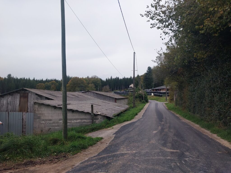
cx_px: 116
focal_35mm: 27
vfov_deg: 51.4
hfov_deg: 65.3
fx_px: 180
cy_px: 86
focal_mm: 4
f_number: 1.8
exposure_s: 1/100
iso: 20
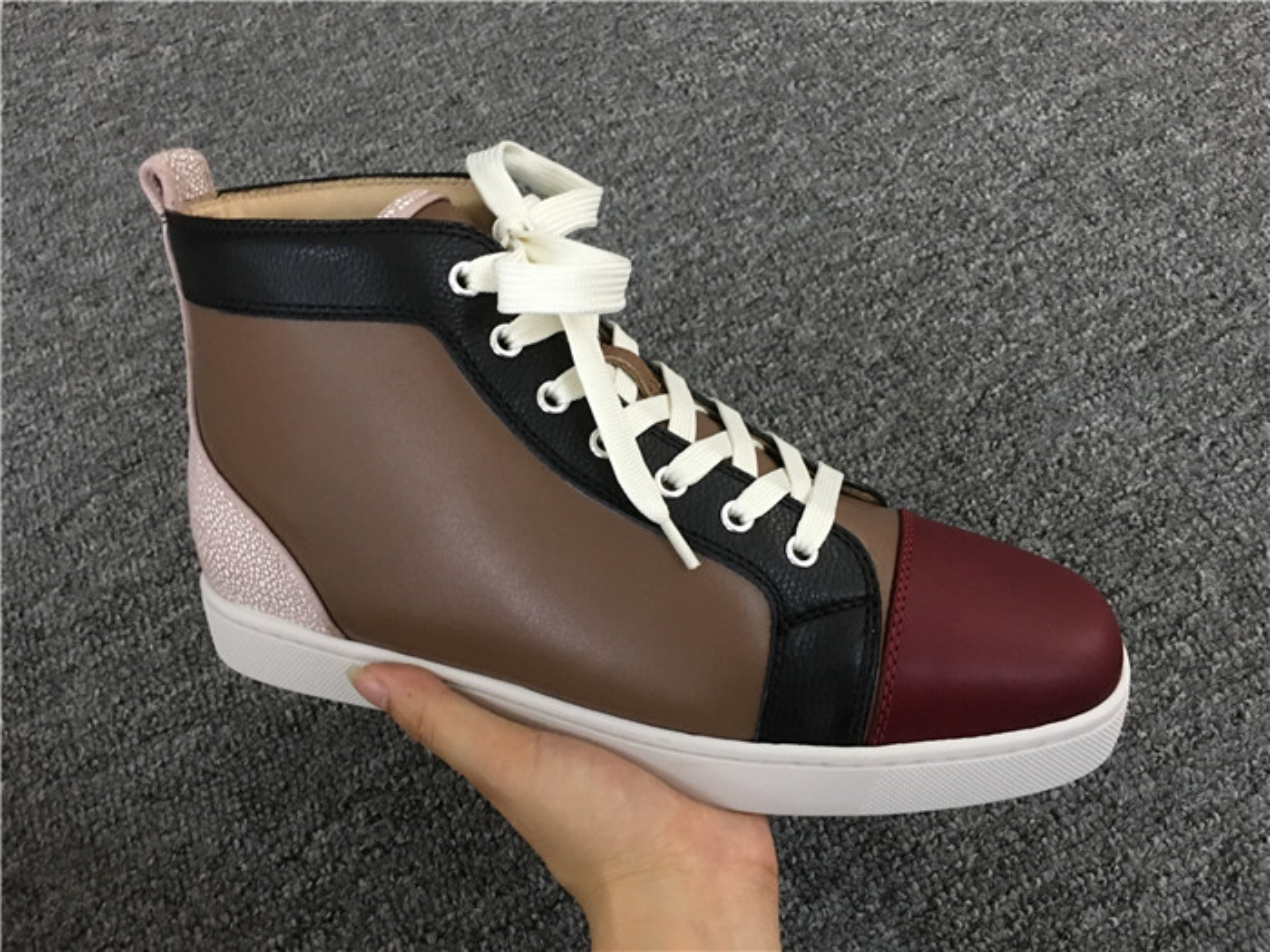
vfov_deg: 48.2
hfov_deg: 61.7
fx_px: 1064
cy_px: 476
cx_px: 635
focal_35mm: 29
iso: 100
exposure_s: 1/8
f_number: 2.2
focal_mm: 4.15
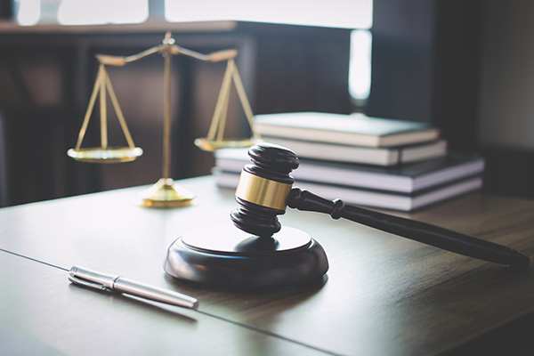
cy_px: 178
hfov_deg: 37.5
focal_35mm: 53
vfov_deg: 25.5
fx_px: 786
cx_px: 267
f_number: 2
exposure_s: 1/80
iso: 500
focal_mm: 35
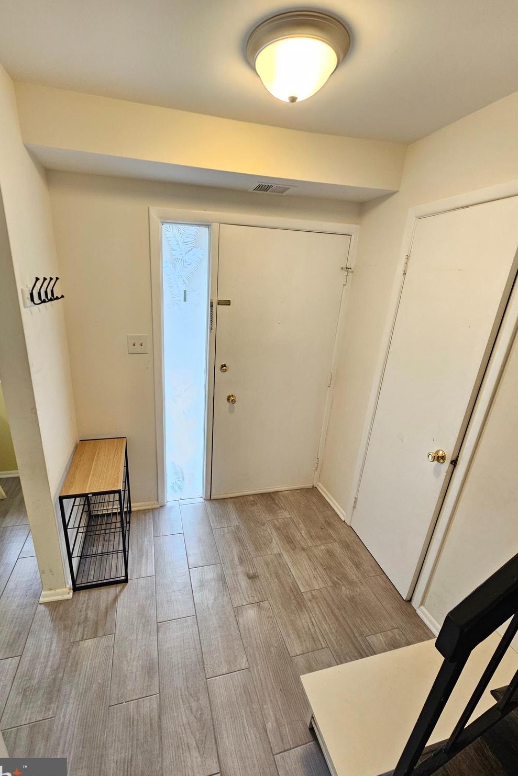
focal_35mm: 14
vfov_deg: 104.2
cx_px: 238
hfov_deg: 81.1
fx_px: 302
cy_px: 399
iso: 200
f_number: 2.2
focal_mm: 2.2
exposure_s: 1/60
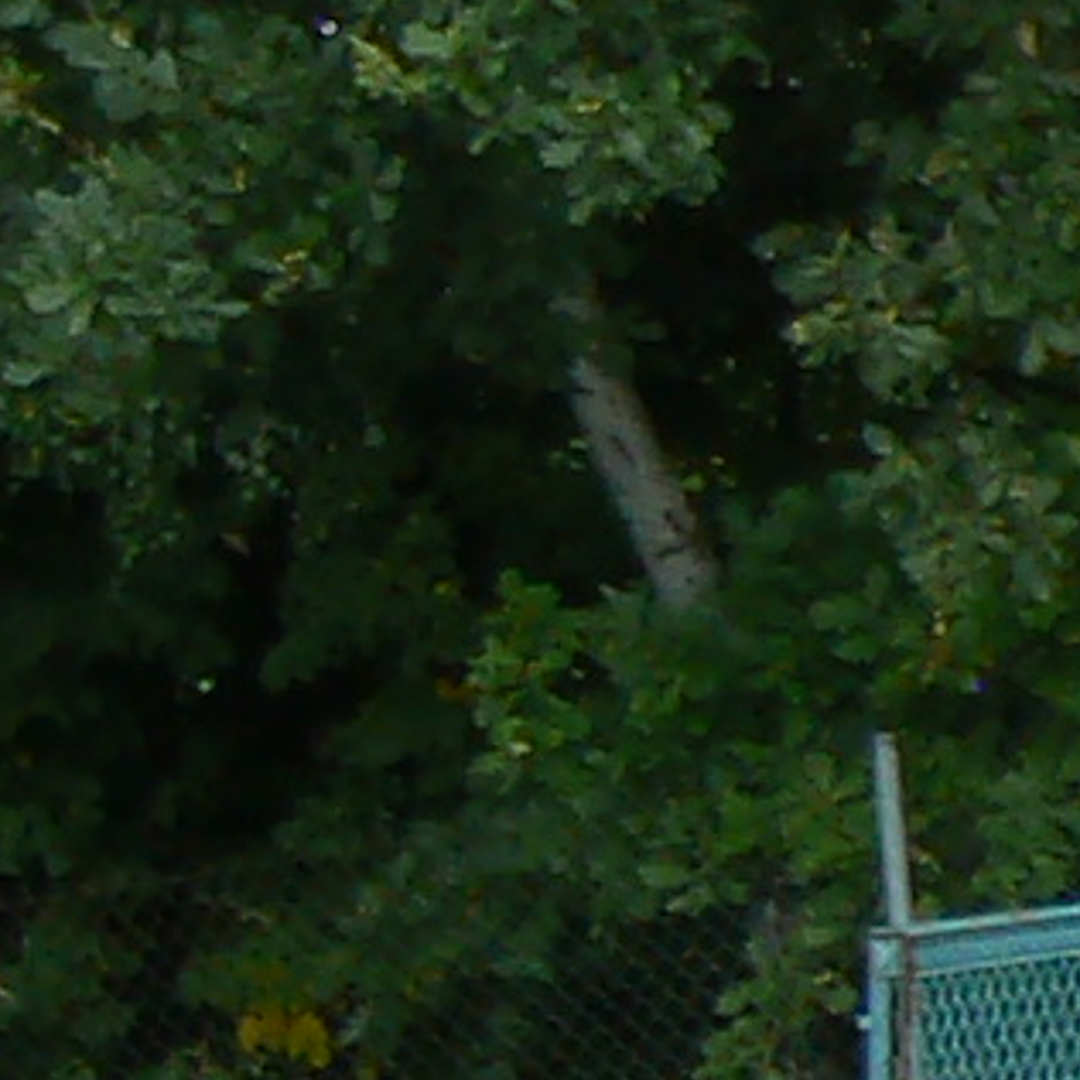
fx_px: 10025
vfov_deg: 5.6
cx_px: 4016
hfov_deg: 5.5
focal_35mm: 284
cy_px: 3595
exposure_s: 1/160
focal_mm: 6
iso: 80
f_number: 5.6
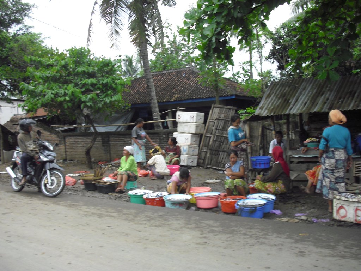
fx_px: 396
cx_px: 180
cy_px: 136
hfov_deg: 49.0
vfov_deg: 37.7
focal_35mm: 38
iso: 100
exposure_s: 1/400
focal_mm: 6.2
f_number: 2.8
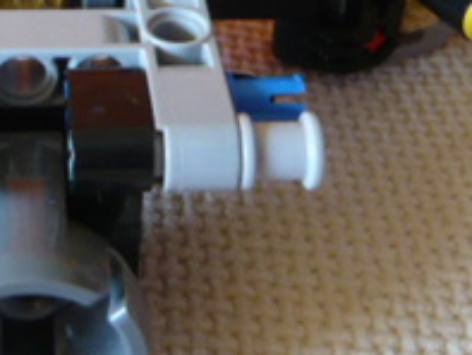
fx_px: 1242
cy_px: -62
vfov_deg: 15.7
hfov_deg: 20.9
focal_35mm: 91
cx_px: 7
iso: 160
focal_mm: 4.6
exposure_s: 1/30
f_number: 2.8
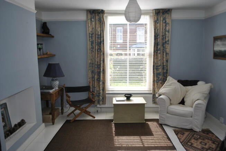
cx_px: 113
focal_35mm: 27
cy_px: 76
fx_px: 170
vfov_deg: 48.0
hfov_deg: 67.3
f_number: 3.5
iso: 110
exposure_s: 1/125
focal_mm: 18
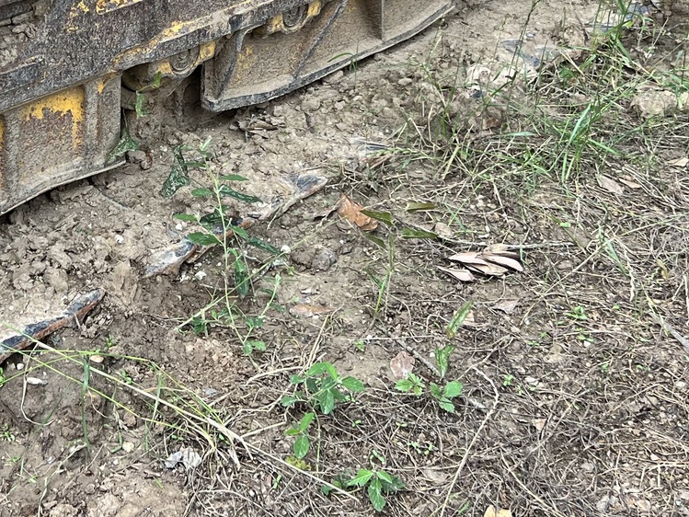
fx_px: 1394
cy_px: 29
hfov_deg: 27.5
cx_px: 212
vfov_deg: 20.5
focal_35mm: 70
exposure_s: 1/552
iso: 50
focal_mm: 5.7
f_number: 1.5
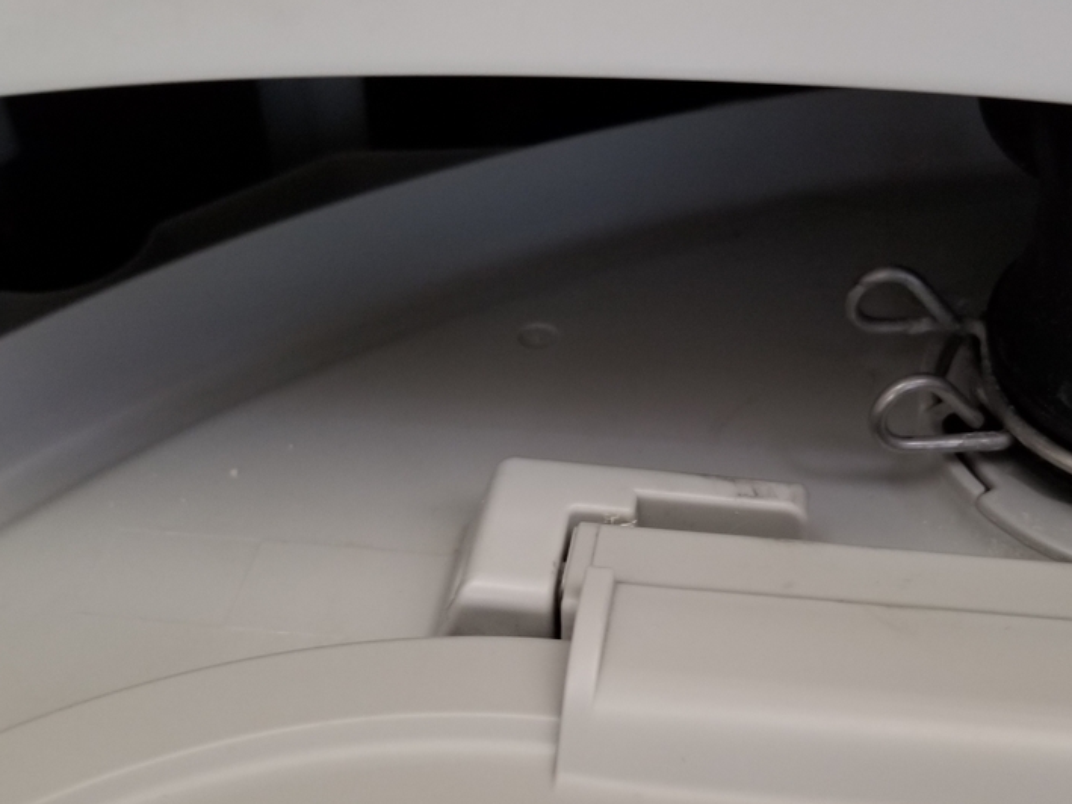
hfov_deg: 42.8
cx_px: 637
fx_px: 1363
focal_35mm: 44
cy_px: 491
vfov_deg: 32.8
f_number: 1.7
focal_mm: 4.25
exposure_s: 1/10
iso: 250
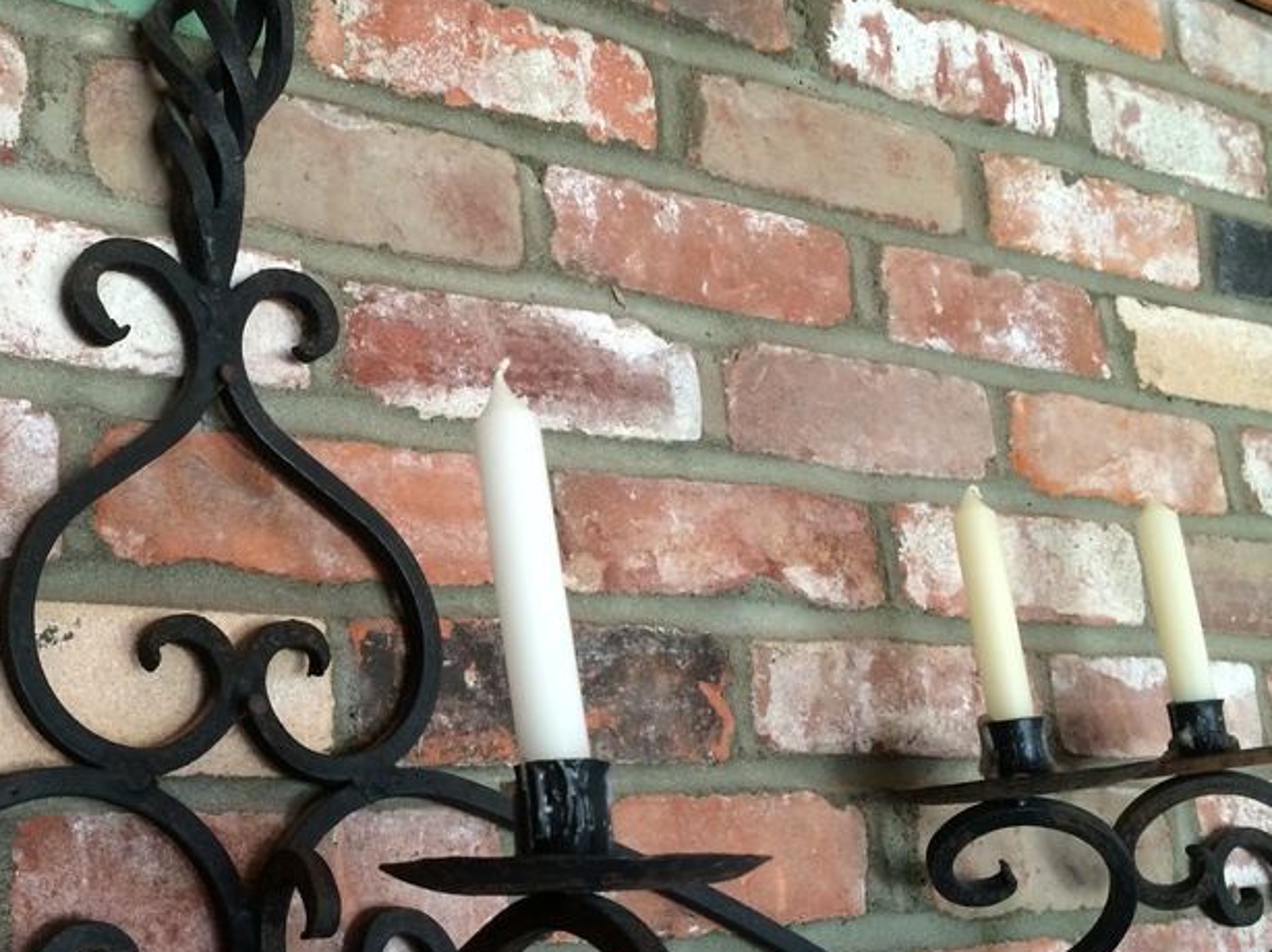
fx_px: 1616
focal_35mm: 44
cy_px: 554
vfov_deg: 32.8
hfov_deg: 41.9
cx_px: 348
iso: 160
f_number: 2.2
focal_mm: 4.12
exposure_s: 1/30
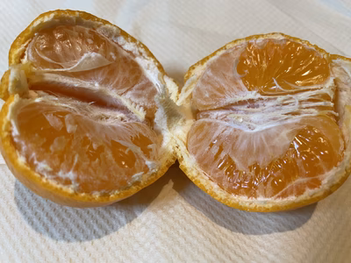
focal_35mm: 26
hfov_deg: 67.3
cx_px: 176
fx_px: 264
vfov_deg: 53.1
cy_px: 132
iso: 125
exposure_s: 1/50
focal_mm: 4.2
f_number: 1.6
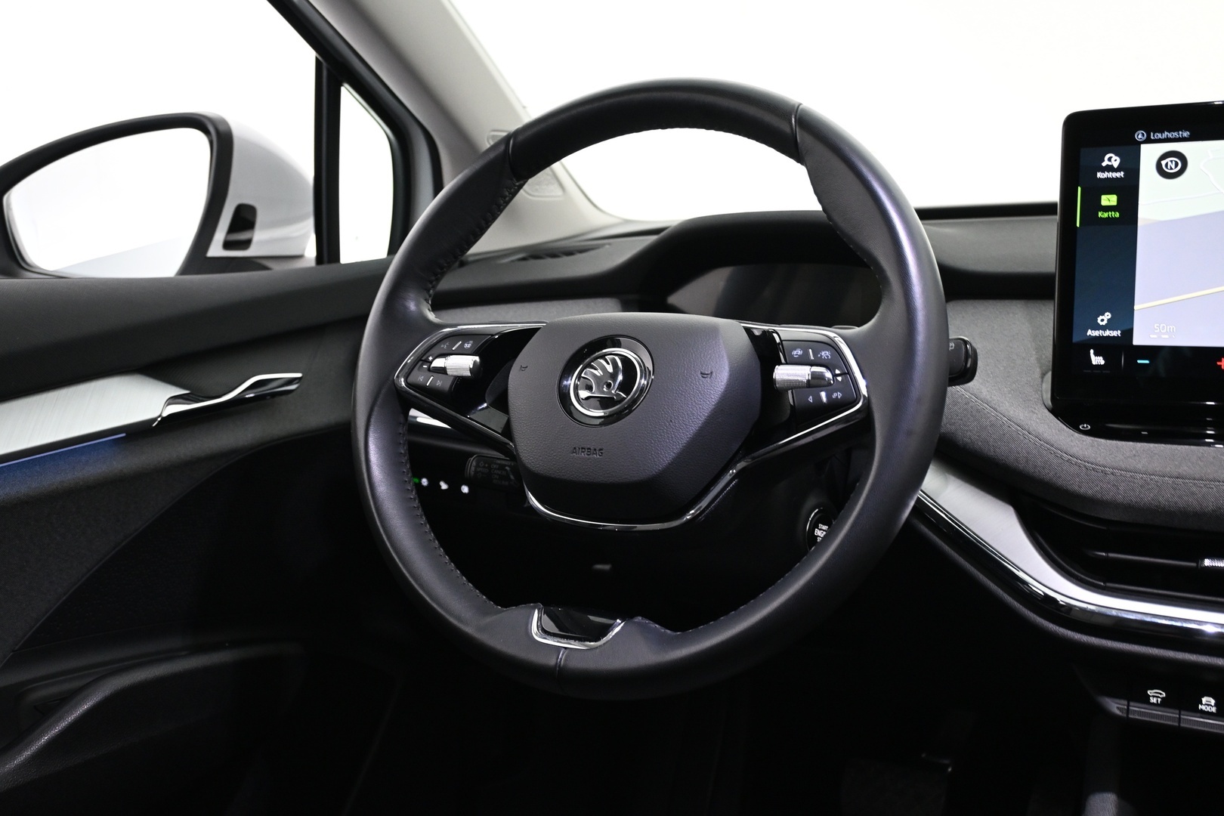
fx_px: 1147
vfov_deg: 39.1
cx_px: 612
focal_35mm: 34
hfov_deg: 56.1
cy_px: 408
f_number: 4
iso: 1600
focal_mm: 22.5
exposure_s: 1/30
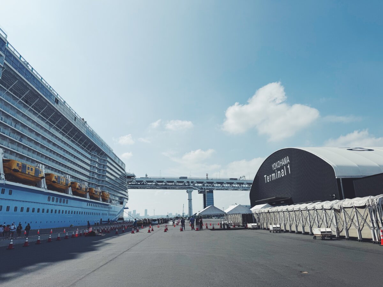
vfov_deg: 56.8
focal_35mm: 24
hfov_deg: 71.6
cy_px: 144
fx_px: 266
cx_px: 192
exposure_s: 1/14286
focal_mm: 6.76
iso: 64
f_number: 1.78
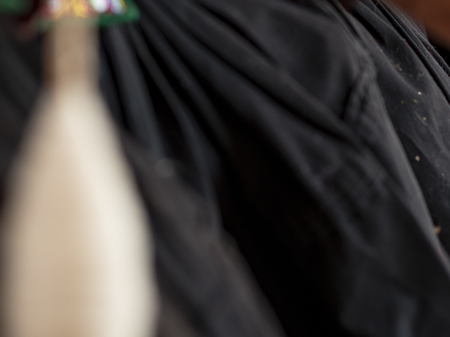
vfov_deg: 12.4
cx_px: 277
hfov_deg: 16.7
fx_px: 1534
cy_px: -2
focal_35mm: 118
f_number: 2.2
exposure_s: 1/320
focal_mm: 50
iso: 200
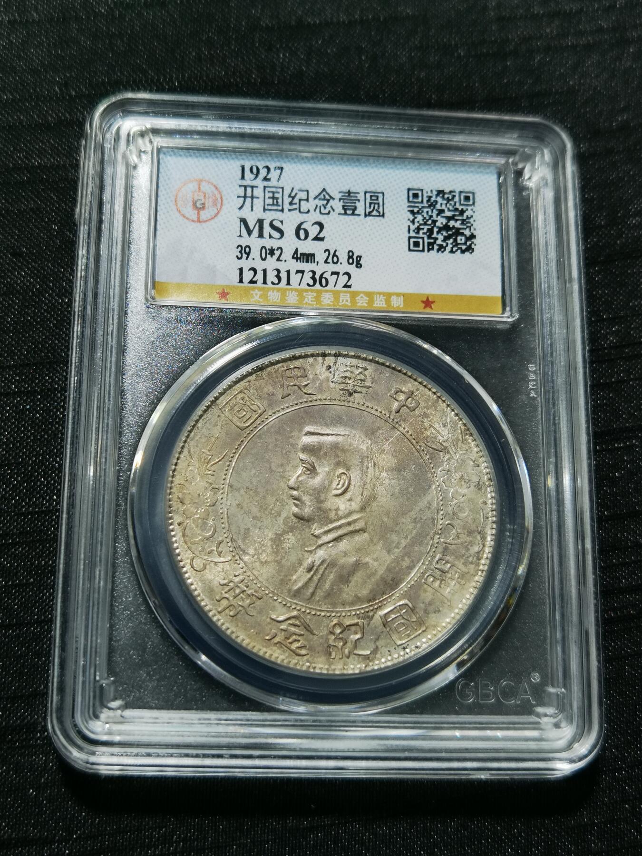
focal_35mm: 49
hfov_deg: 29.7
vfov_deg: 38.9
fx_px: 1212
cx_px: 321
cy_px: 428
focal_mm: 6.67
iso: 80
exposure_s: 1/100
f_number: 1.9
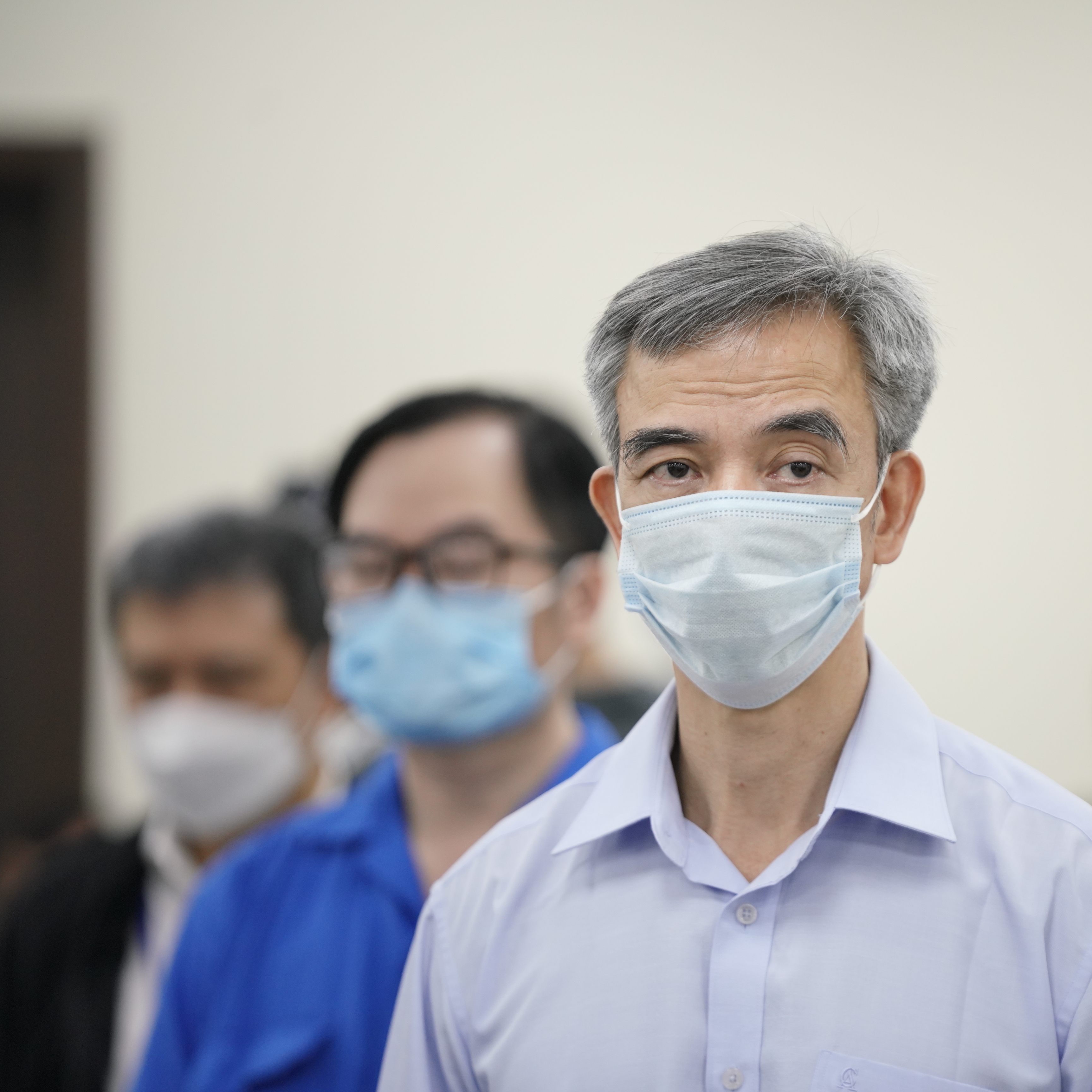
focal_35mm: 255
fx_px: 9101
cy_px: 546
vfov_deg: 6.9
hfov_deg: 6.9
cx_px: 788
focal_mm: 200
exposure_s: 1/400
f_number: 2.8
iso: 1250
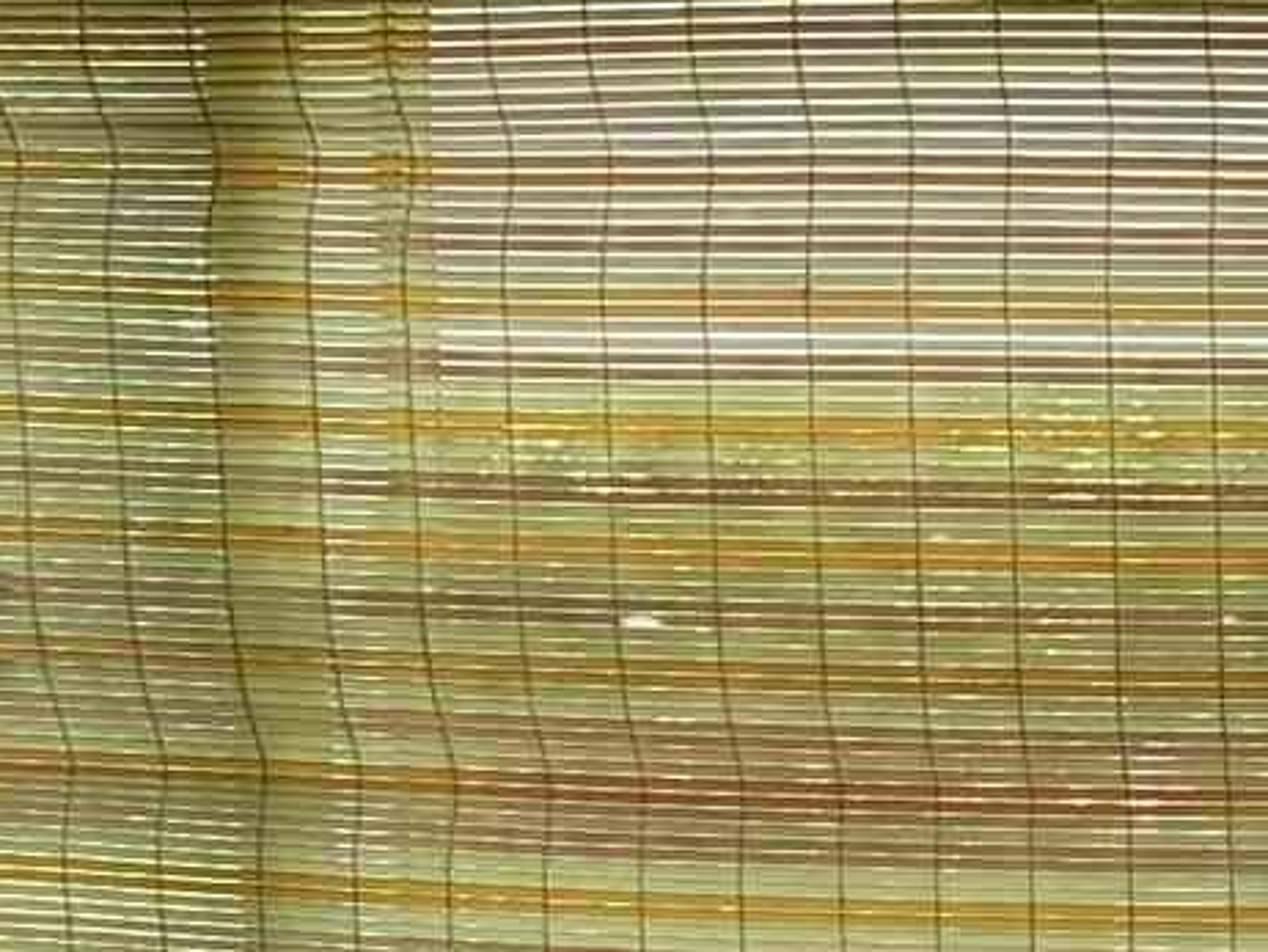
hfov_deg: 12.1
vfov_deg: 8.7
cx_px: 1466
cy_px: 1992
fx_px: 5862
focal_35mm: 160
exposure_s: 1/306
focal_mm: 6.86
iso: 80
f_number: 1.78
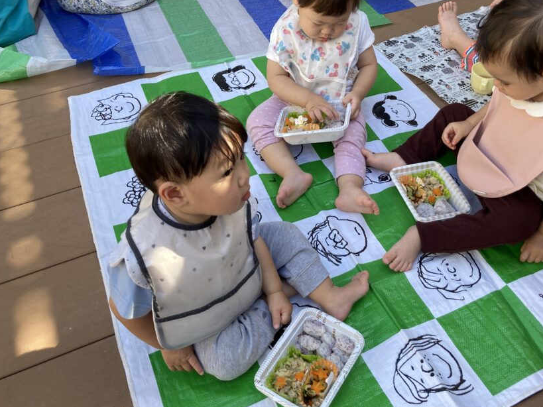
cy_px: 173
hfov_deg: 52.4
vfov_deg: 40.6
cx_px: 311
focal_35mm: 35
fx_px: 549
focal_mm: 3.99
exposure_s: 1/197
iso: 20
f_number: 1.8
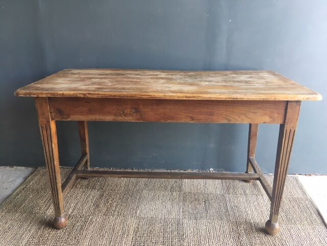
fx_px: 274
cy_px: 123
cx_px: 164
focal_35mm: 29
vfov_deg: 48.2
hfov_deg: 61.7
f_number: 2.2
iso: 64
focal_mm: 4.15
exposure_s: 1/33
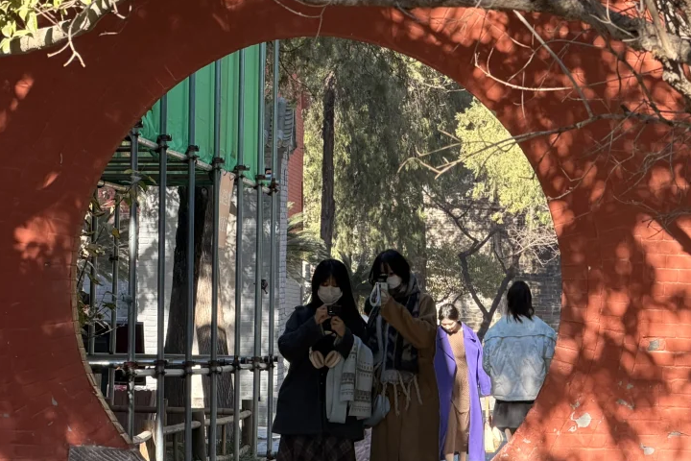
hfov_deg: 9.9
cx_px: 496
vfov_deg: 6.6
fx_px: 3992
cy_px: 47
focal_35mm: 208
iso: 40
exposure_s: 1/121
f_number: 2.8
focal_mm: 16.89
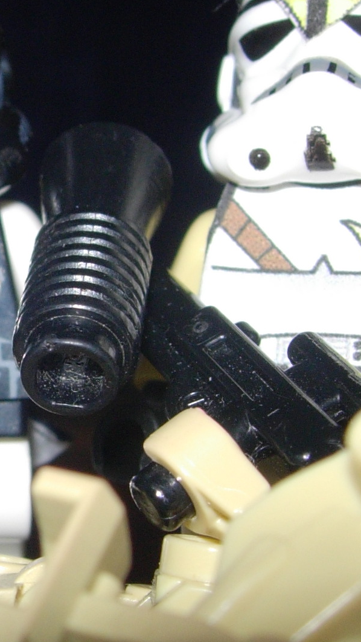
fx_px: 1717
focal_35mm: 101
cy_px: 360
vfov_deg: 21.1
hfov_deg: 11.8
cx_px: -30
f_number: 4.8
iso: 79
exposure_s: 1/64
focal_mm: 7.8
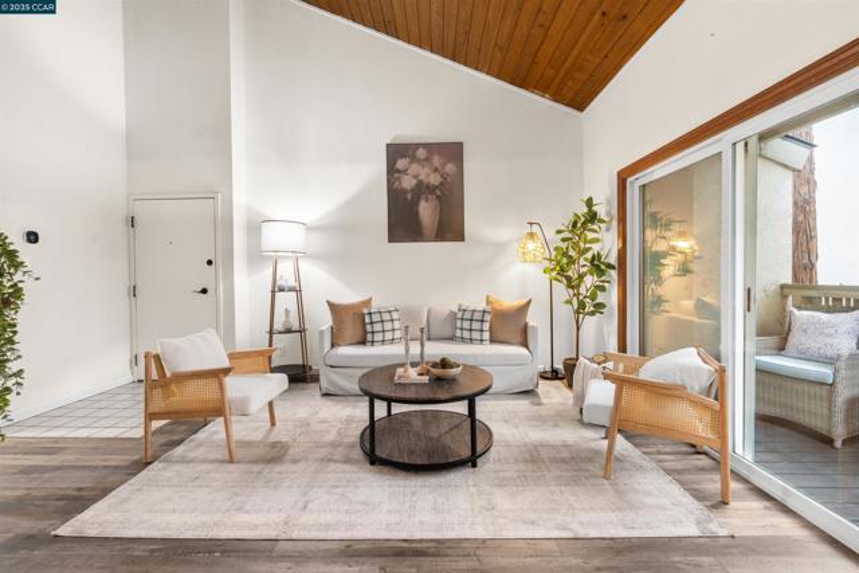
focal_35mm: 16
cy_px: 286
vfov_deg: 73.8
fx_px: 382
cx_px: 430
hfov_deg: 96.7
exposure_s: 4
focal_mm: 16
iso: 200
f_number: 8
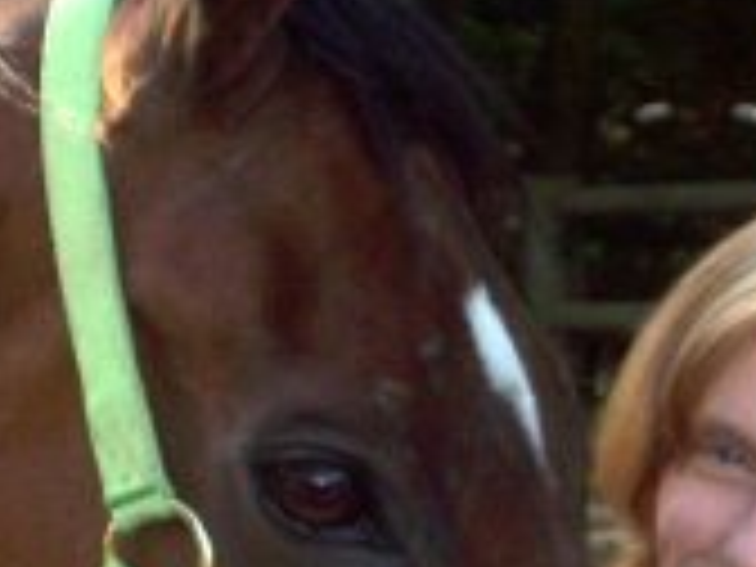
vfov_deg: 5.8
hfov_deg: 7.8
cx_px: 704
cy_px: 558
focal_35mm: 254
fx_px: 5547
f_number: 4.8
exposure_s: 1/125
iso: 80
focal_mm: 18
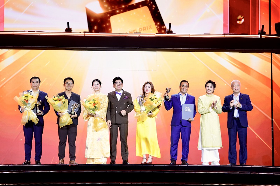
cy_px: 93
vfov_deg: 14.0
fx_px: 762
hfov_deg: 20.8
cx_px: 140
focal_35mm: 98
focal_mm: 98
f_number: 2.8
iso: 1000
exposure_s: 1/320
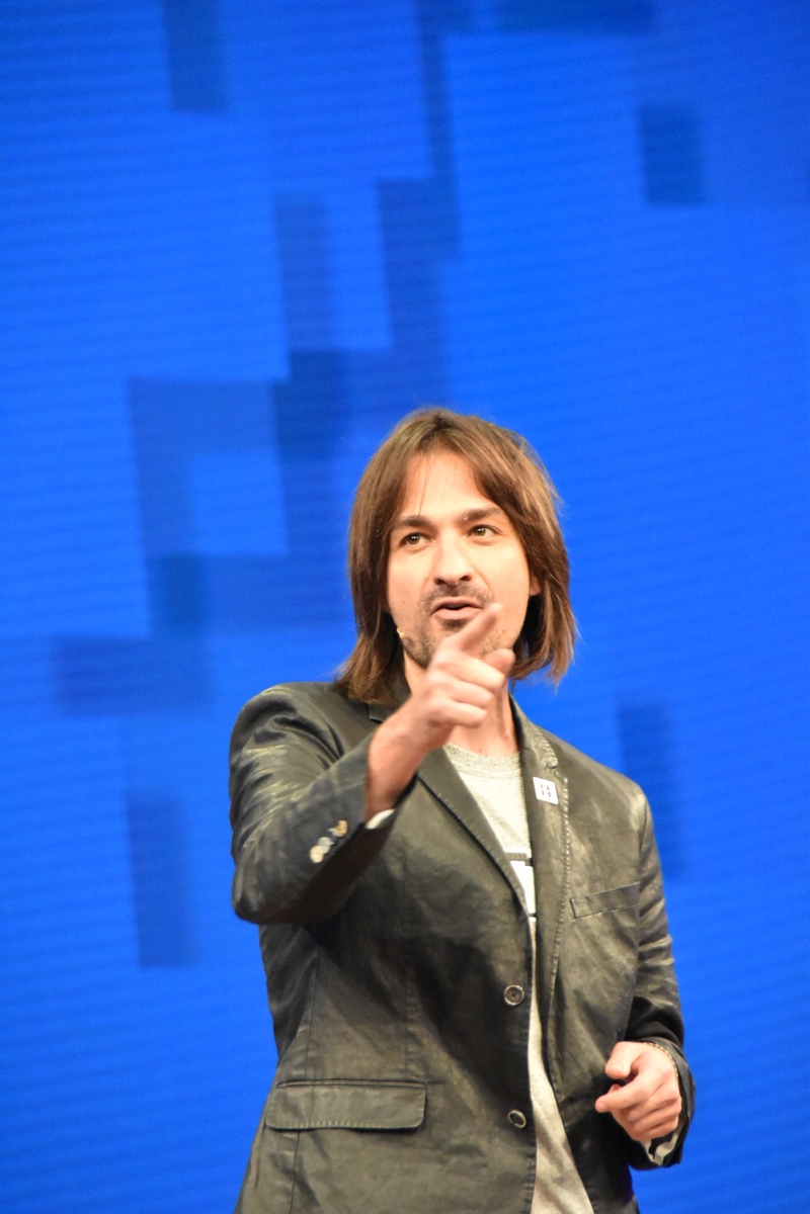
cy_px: 607
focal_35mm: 300
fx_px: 10124
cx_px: 405
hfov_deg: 4.6
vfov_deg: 6.9
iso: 6400
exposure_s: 1/250
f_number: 5.6
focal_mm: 200
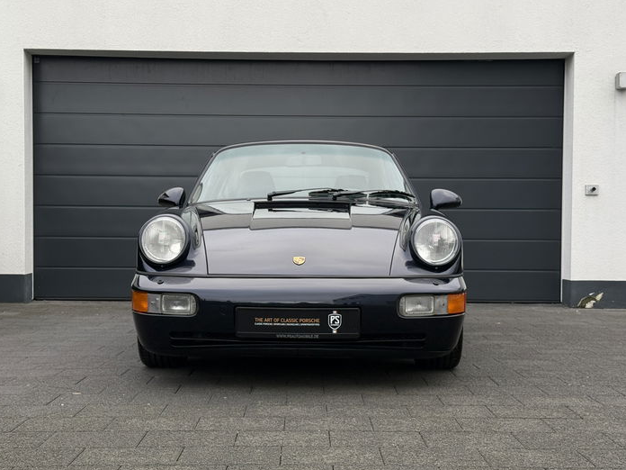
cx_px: 306
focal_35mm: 53
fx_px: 958
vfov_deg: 27.5
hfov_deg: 36.2
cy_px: 250
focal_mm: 6.76
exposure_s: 1/316
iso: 80
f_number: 1.78
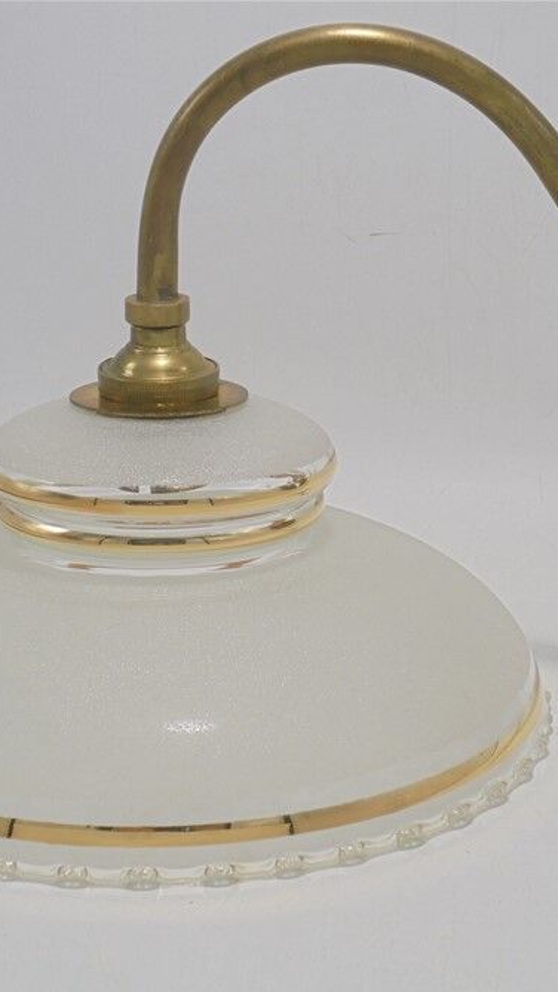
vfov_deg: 33.3
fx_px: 1658
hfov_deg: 19.1
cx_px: 337
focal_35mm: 63
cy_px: 498
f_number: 4.5
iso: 100
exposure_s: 1/50
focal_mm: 7.8
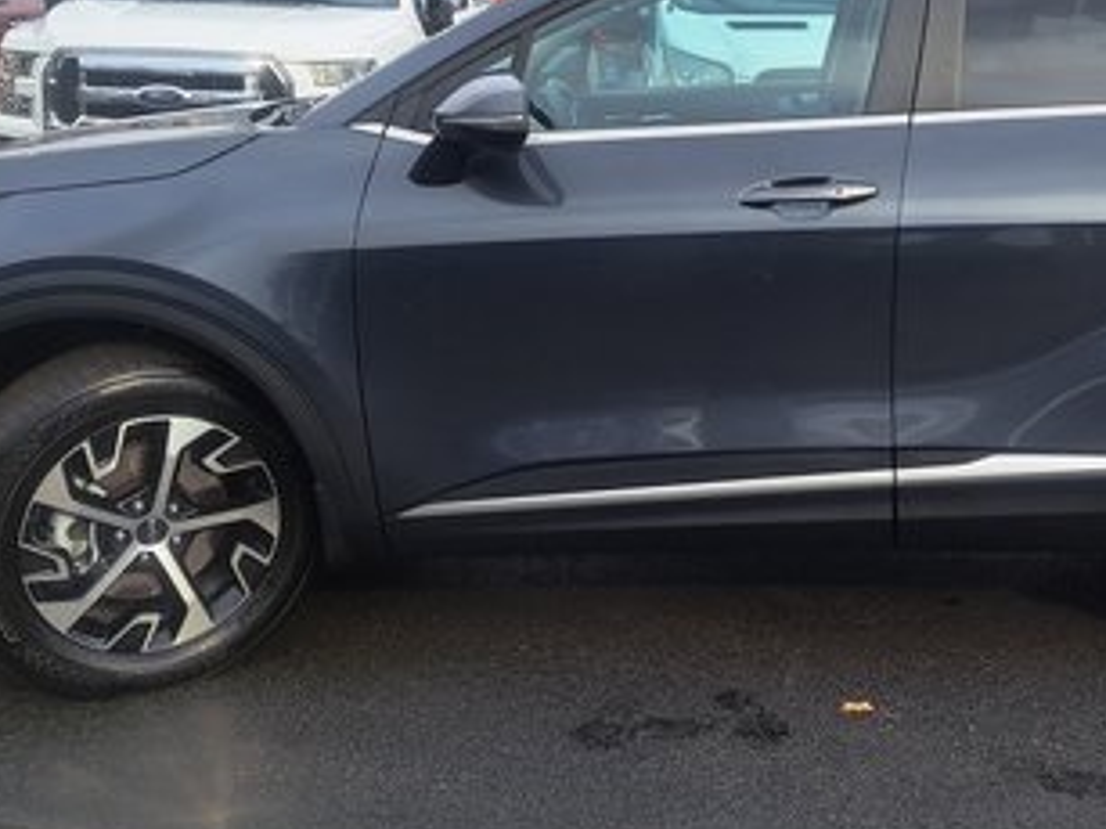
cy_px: 303
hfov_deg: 37.6
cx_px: 778
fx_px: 1597
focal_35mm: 50
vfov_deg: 29.0
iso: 50
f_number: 1.8
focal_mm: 5.23
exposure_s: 1/584
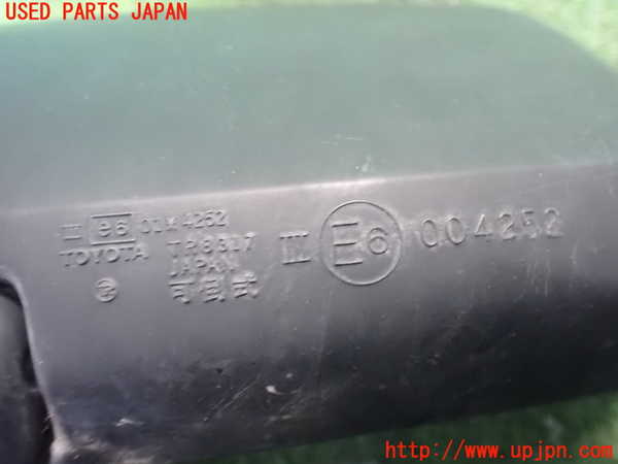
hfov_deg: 60.0
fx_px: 536
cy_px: 232
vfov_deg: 46.8
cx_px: 309
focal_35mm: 30
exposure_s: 1/25
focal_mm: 5.4
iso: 1600
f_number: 2.3
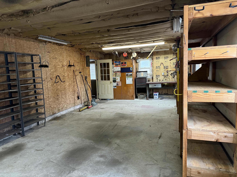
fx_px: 164
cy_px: 88
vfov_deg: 56.8
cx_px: 118
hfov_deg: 71.6
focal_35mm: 24
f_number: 1.78
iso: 400
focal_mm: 6.76
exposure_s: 1/60
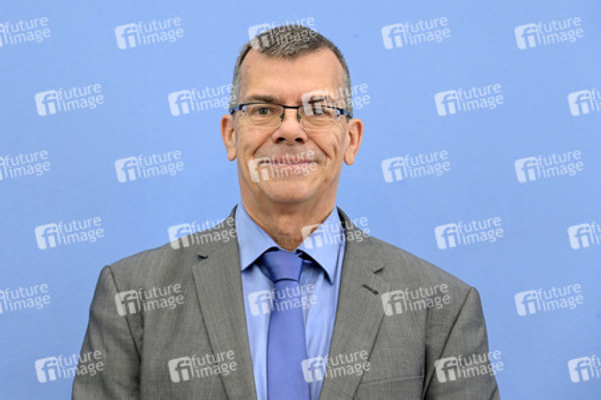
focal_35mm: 95
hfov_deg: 21.5
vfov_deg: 14.4
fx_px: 1585
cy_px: 200
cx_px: 300
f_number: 5.6
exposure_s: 1/320
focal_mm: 95
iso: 5000
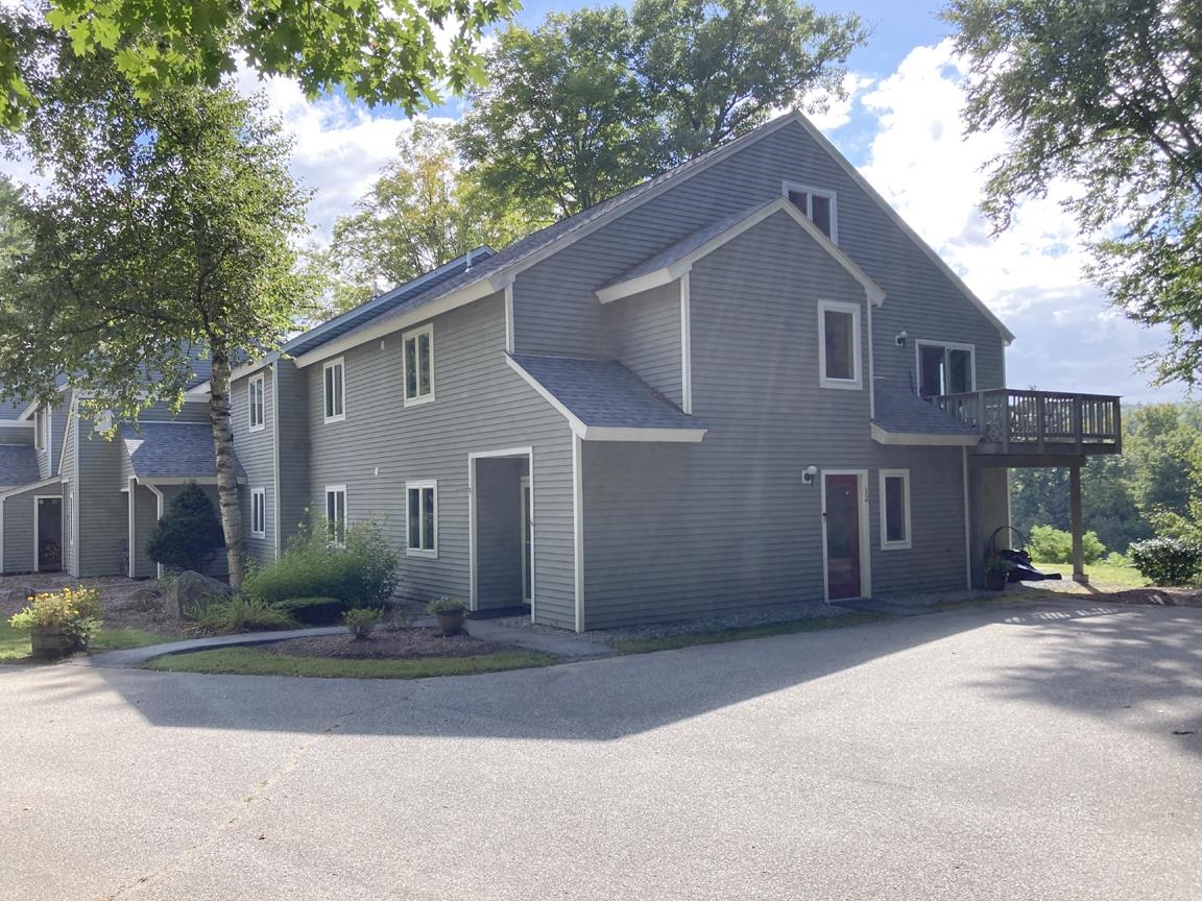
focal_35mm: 28
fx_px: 972
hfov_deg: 63.4
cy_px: 450
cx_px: 601
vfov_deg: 49.7
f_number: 1.8
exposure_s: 1/727
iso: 20
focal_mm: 3.99
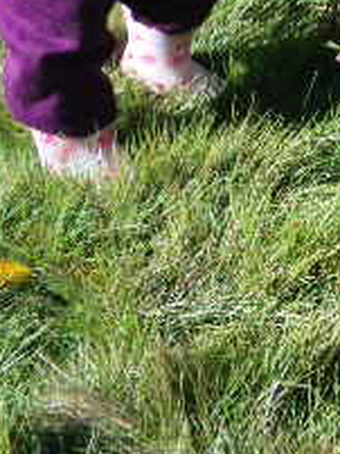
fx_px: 1207
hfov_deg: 15.7
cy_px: -85
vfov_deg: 20.1
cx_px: 335
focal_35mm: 92
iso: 100
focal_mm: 4.82
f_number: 2.8
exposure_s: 1/462
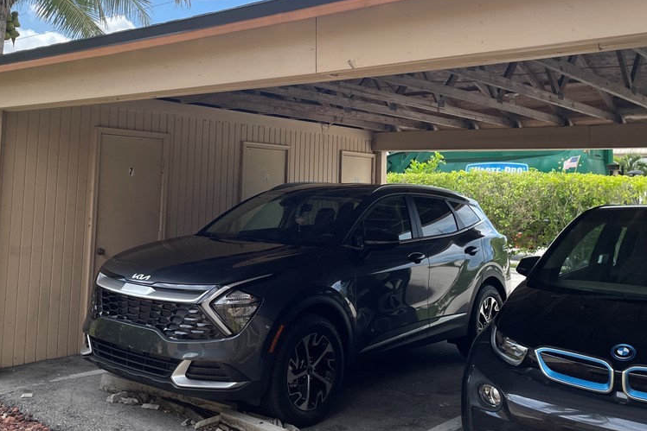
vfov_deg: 35.4
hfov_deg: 51.7
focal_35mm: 37
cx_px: 274
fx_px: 665
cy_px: 128
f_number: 1.6
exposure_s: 1/2304
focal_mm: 4.2
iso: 32
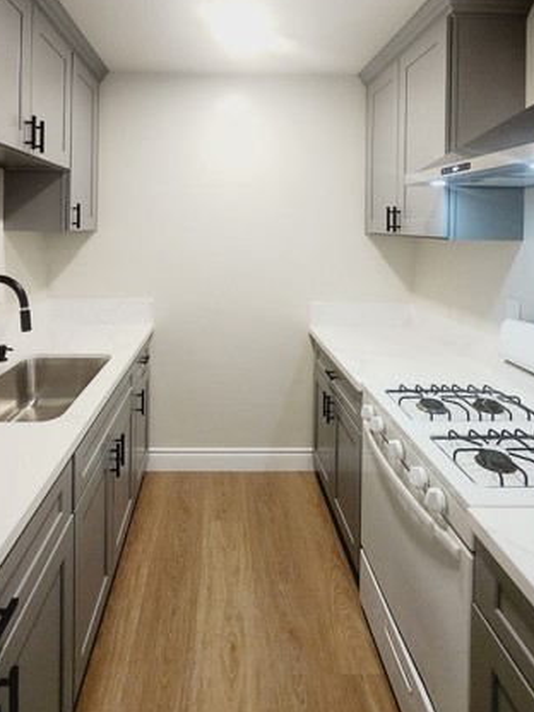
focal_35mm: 20
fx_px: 411
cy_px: 222
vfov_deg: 78.4
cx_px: 224
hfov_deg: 65.6
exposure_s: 1/60
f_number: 2.2
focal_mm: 1.74
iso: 160
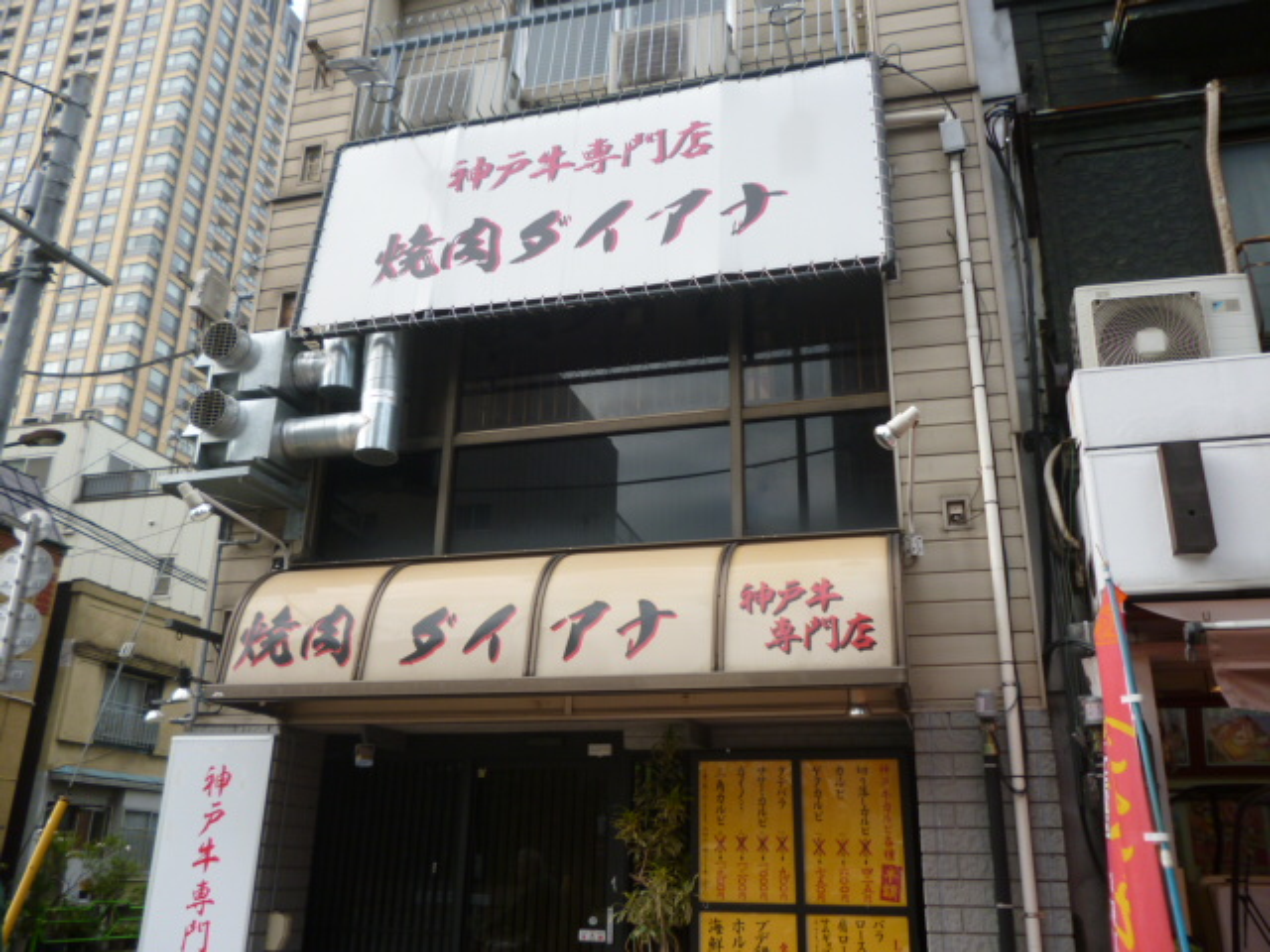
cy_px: 476
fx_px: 1027
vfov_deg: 49.7
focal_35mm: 28
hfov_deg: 63.4
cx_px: 635
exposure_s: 1/250
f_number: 3.1
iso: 100
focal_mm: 5
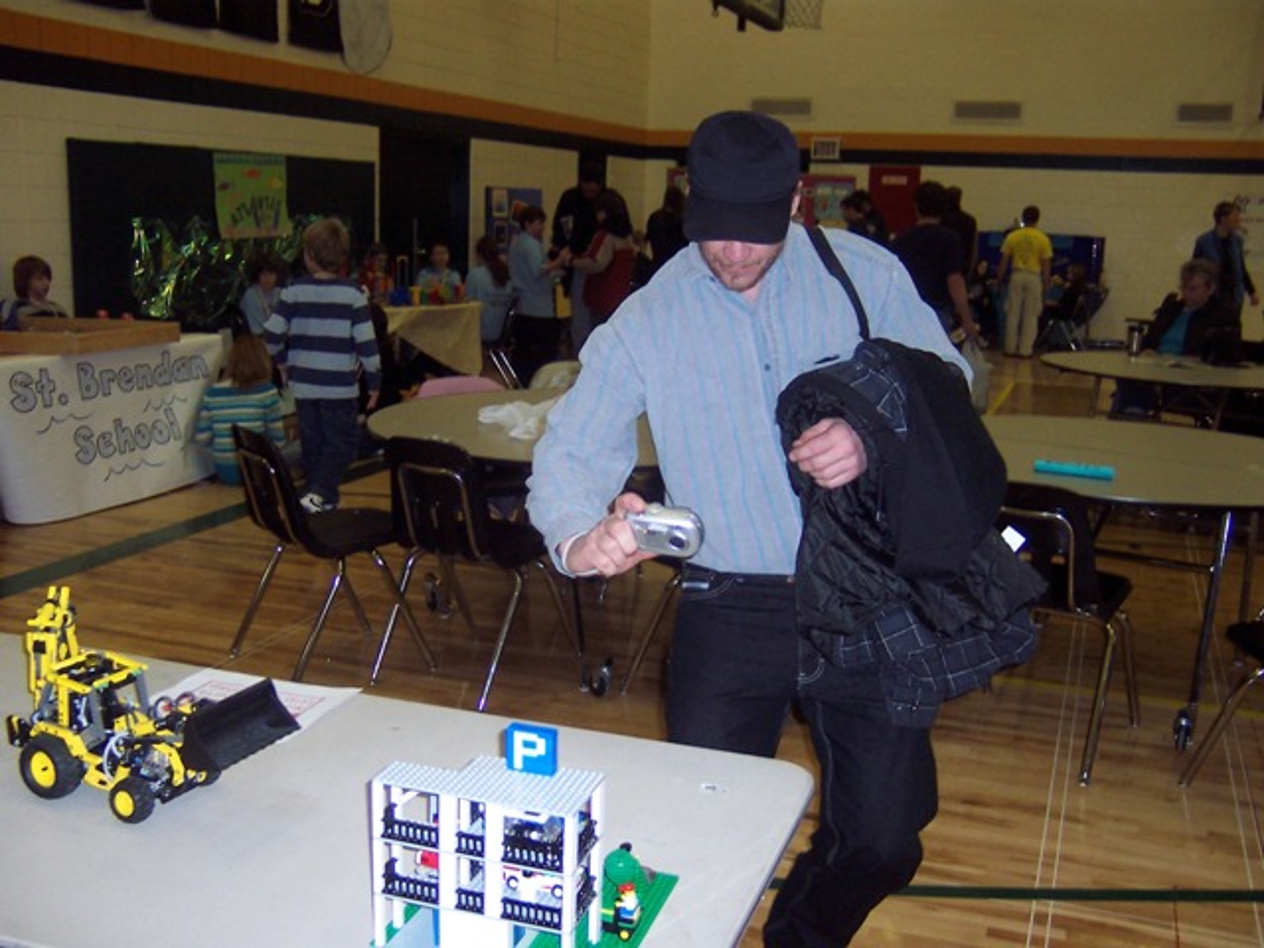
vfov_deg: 39.7
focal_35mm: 36
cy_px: 474
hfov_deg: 51.4
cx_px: 632
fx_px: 1315
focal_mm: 5.6
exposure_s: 1/60
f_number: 2.4
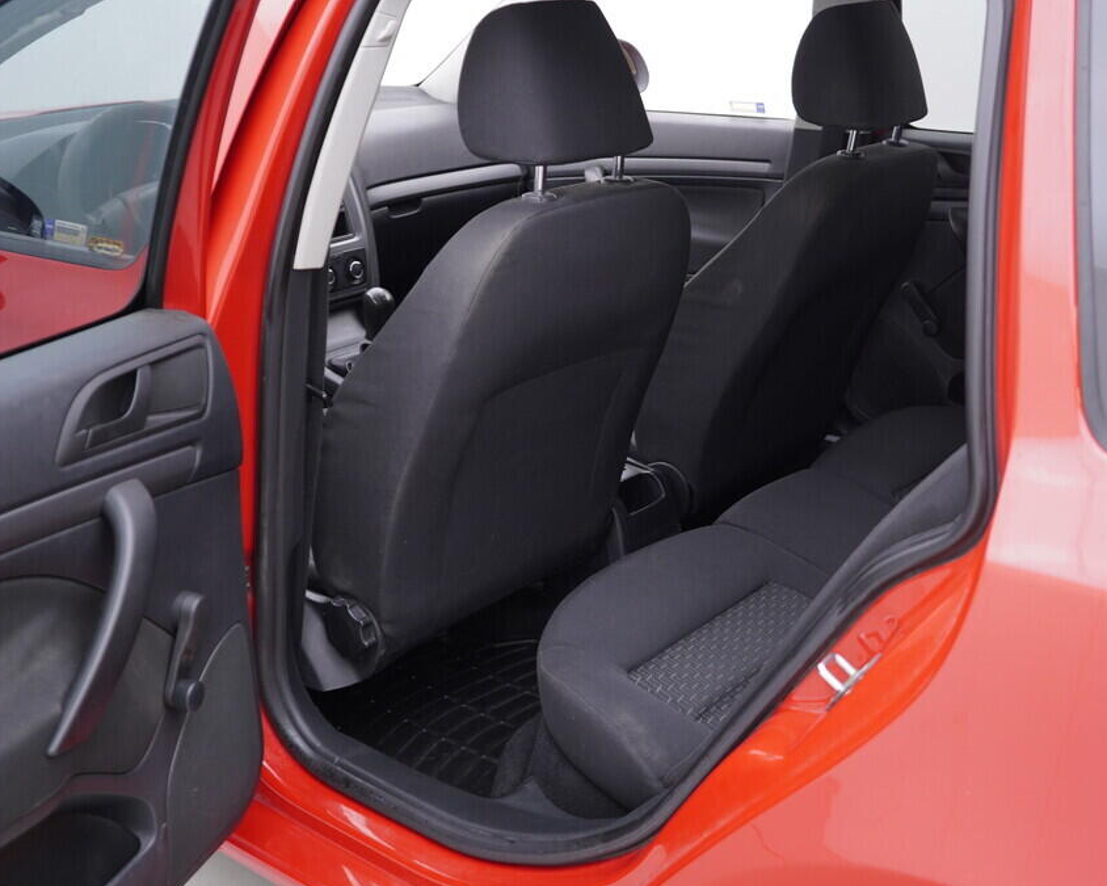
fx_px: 1343
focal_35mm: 41
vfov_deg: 36.5
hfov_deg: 44.6
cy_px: 447
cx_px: 658
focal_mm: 24
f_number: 2.8
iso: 160
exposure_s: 1/40
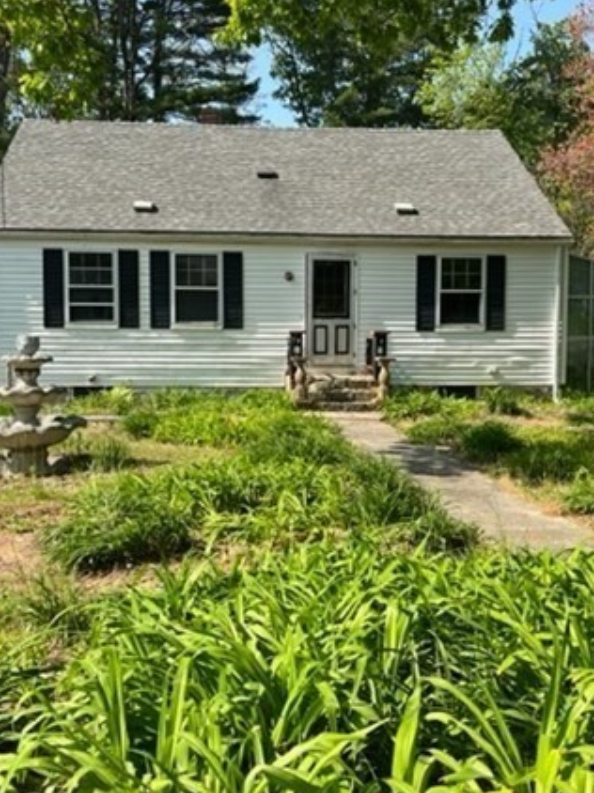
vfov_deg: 50.1
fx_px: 847
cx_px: 299
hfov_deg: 38.6
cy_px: 378
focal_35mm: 37
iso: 50
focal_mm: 5.1
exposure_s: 1/1672
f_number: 1.6
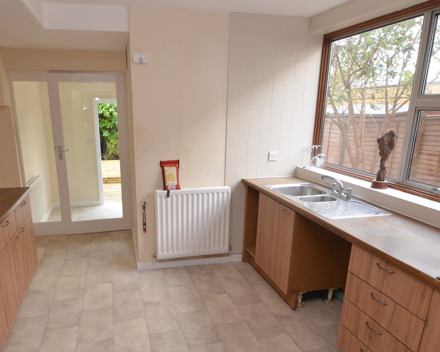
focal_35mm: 24
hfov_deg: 70.3
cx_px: 181
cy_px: 208
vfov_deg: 59.0
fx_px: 309
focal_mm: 11
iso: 400
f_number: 4.5
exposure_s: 1/80
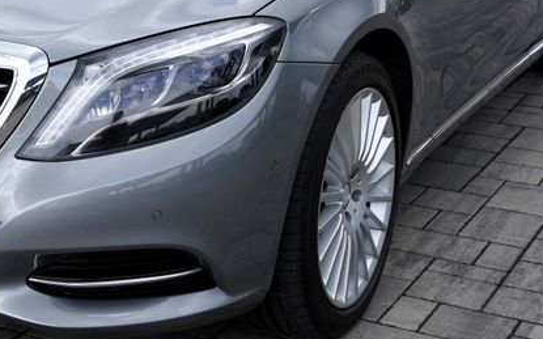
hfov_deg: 24.4
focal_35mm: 83
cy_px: 30
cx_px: 88
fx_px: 1228
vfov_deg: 15.5
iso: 100
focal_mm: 33
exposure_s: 1/250
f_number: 7.1
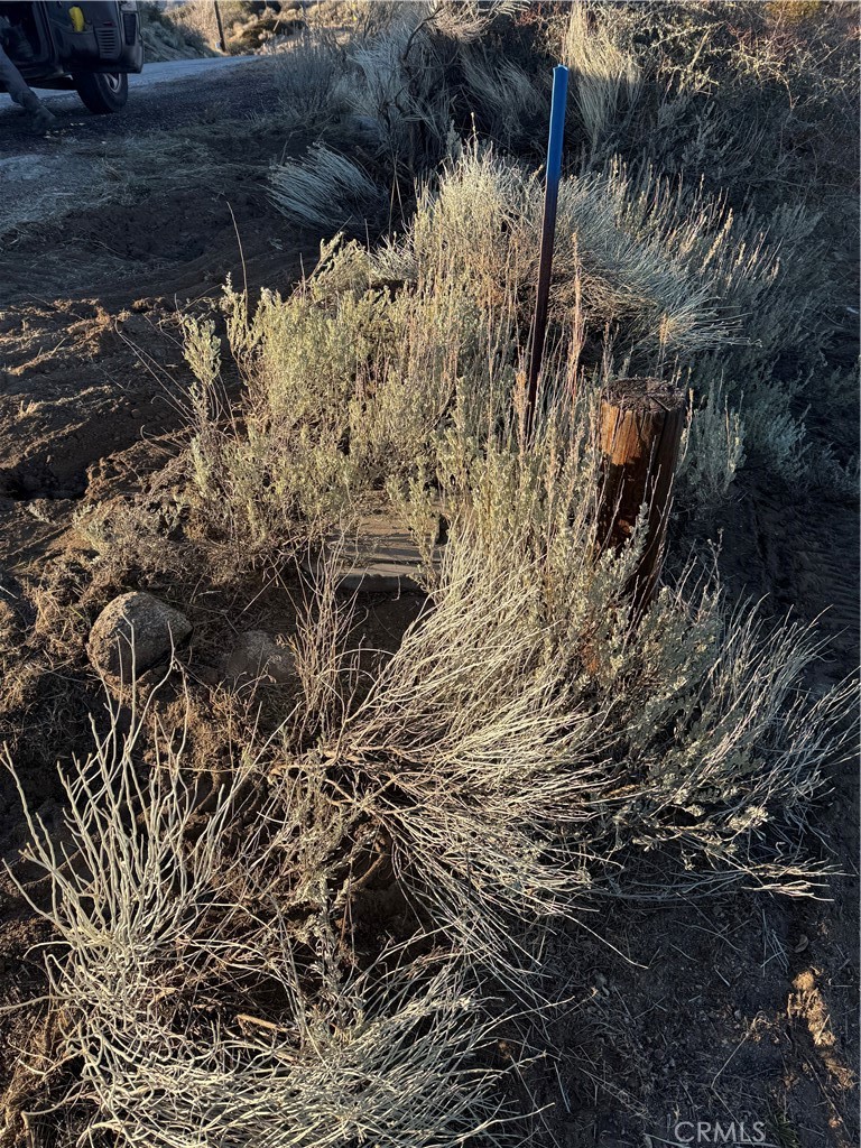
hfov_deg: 56.8
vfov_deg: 71.6
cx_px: 430
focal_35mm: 24
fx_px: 796
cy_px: 574
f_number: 1.78
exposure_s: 1/1339
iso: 80
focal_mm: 6.76
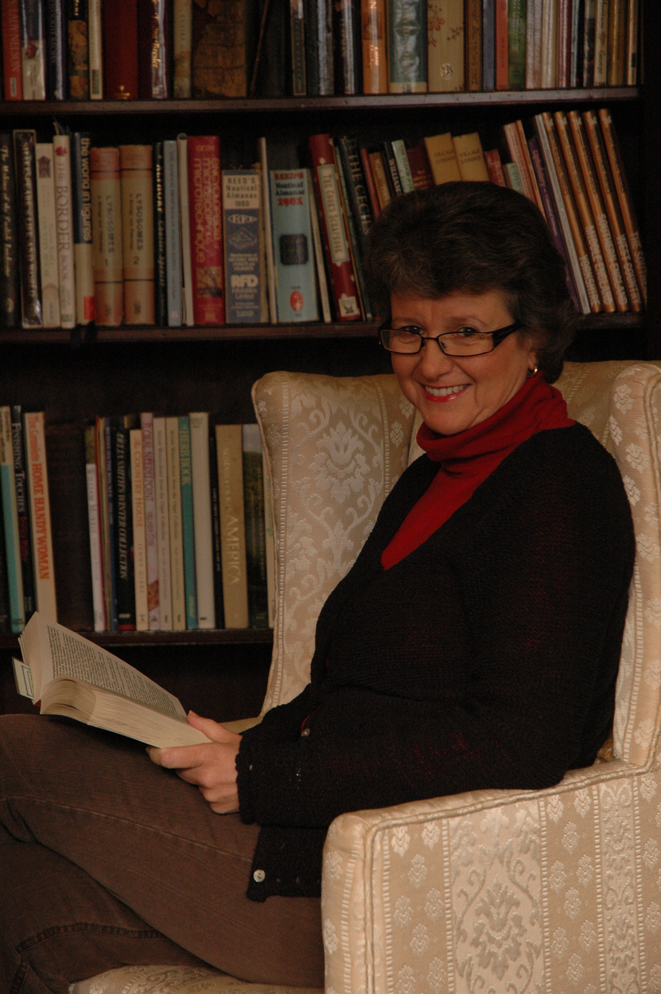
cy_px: 497
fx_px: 2897
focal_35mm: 105
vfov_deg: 19.5
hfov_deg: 13.0
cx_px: 330
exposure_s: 1/30
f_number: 4.5
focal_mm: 70
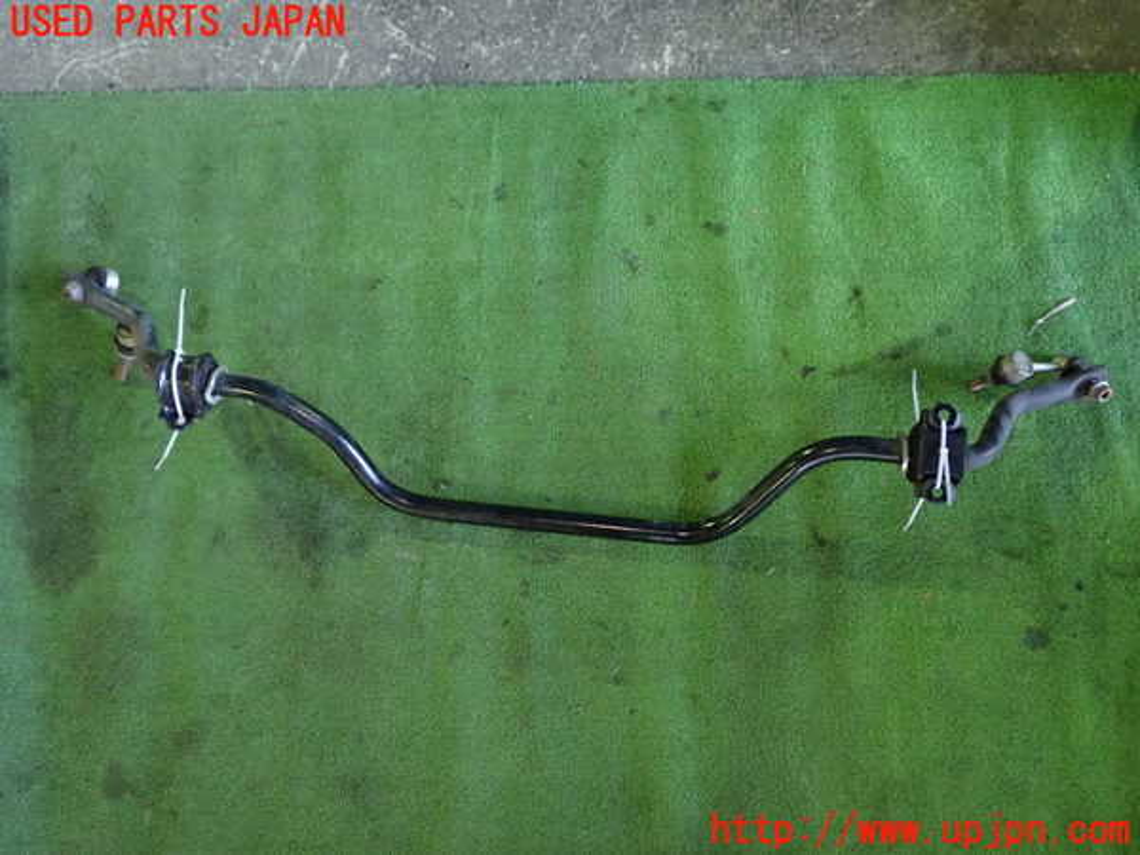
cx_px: 570
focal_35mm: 32
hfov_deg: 56.8
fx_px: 1054
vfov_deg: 44.2
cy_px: 428
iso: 800
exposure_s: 1/25
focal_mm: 5.79
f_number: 2.4
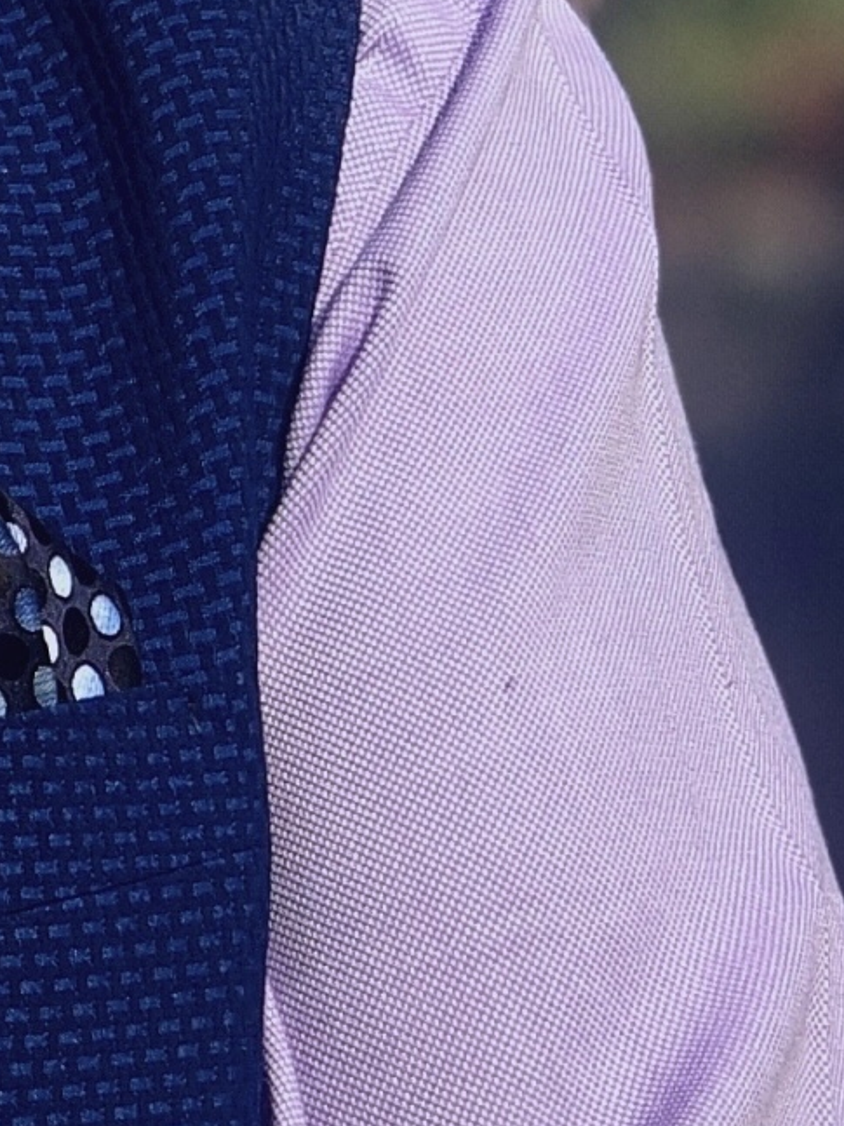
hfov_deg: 3.3
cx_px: -1260
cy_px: 47
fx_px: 14406
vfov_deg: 4.5
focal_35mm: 443
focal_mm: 13.3
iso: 50
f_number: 4.5
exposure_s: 1/470
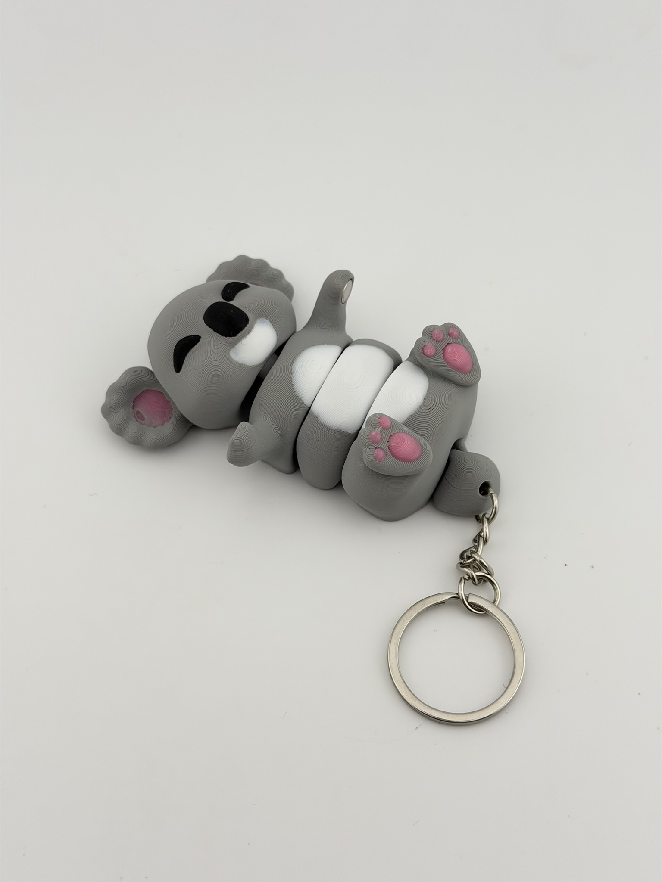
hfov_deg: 30.3
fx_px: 1224
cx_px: 331
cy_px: 441
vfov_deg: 39.7
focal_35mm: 48
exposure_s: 1/2273
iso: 64
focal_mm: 6.76
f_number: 1.78
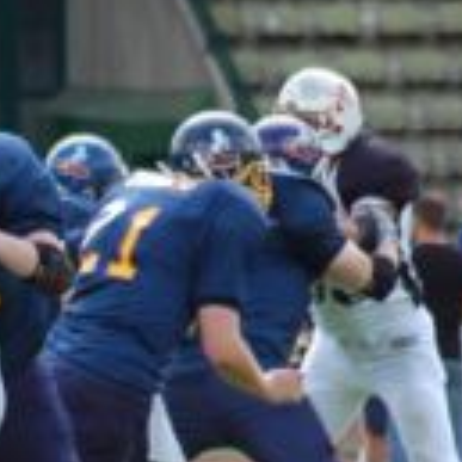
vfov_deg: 2.6
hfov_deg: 2.6
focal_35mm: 669
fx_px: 10102
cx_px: -106
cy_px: 261
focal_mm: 150
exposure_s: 1/800
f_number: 4.5
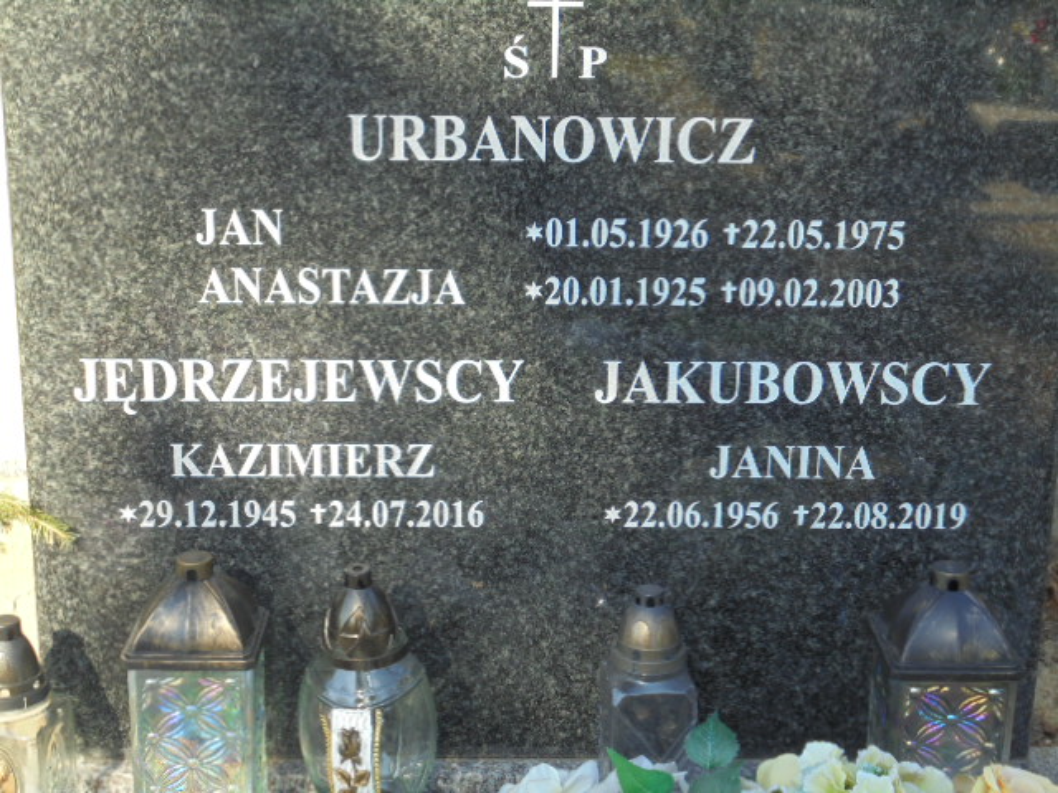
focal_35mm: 64
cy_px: 396
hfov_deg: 30.3
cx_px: 529
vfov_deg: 22.9
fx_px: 1956
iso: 100
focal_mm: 11.5
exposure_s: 1/100
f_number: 5.6
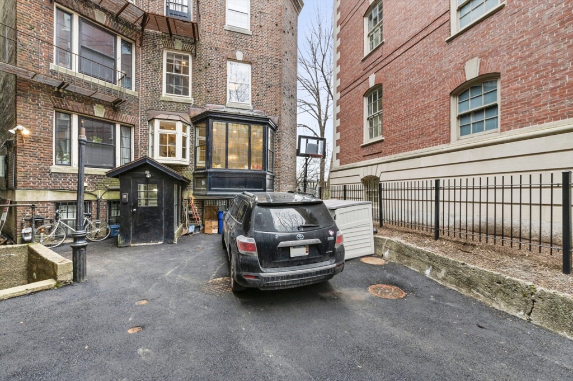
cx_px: 286
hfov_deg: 104.3
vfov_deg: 81.1
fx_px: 223
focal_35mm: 14
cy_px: 190
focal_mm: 14
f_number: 8
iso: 800
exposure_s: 1/80
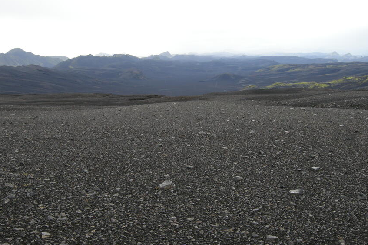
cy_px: 133
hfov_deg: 44.5
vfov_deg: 30.5
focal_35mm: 44
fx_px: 450
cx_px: 186
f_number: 4.8
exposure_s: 1/216
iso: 100
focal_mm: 7.5
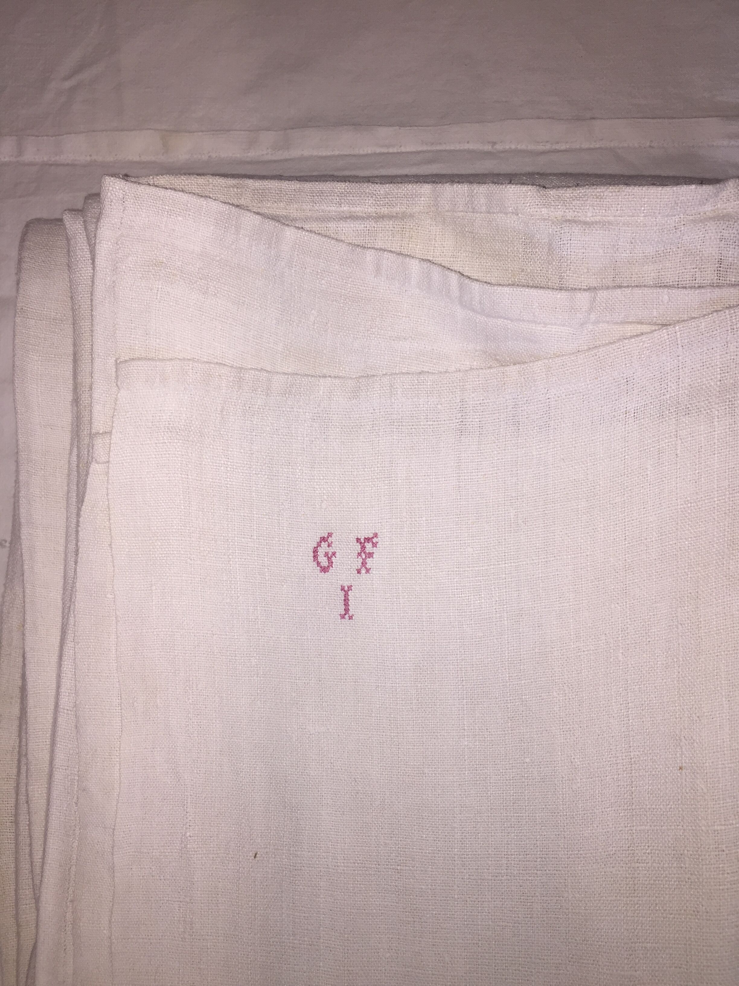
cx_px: 370
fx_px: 825
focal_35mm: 29
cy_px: 493
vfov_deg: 61.7
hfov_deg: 48.2
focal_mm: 4.15
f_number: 2.2
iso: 32
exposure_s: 1/102
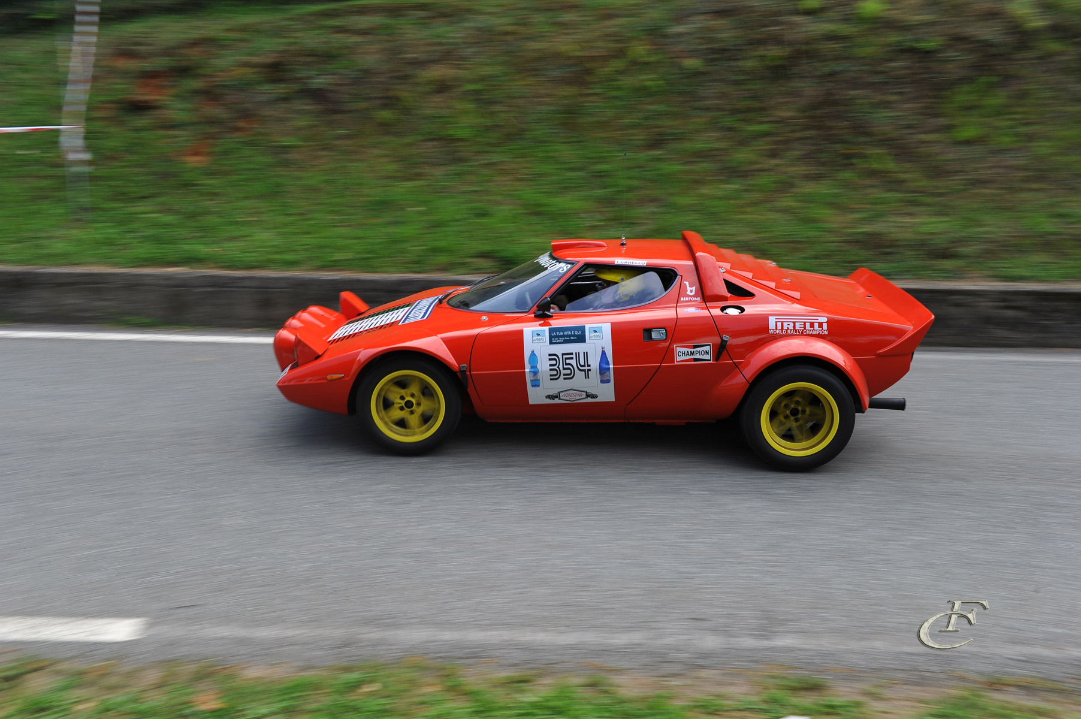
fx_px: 1020
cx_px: 540
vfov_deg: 38.8
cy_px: 360
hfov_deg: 55.8
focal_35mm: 34
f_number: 9
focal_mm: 34
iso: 250
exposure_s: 1/160
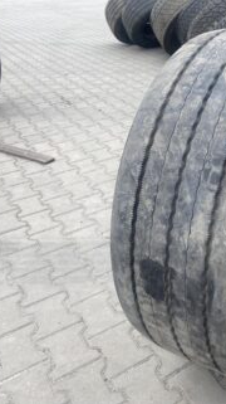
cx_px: 232
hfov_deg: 28.9
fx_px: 406
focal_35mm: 38
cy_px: 202
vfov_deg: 52.8
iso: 32
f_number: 1.8
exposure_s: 1/387
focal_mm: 4.25
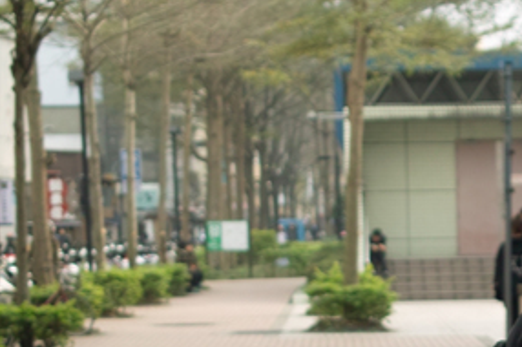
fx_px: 2129
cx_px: 560
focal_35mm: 147
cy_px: 528
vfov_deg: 9.1
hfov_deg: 13.7
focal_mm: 24.2
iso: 100
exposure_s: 1/200
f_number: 2.8
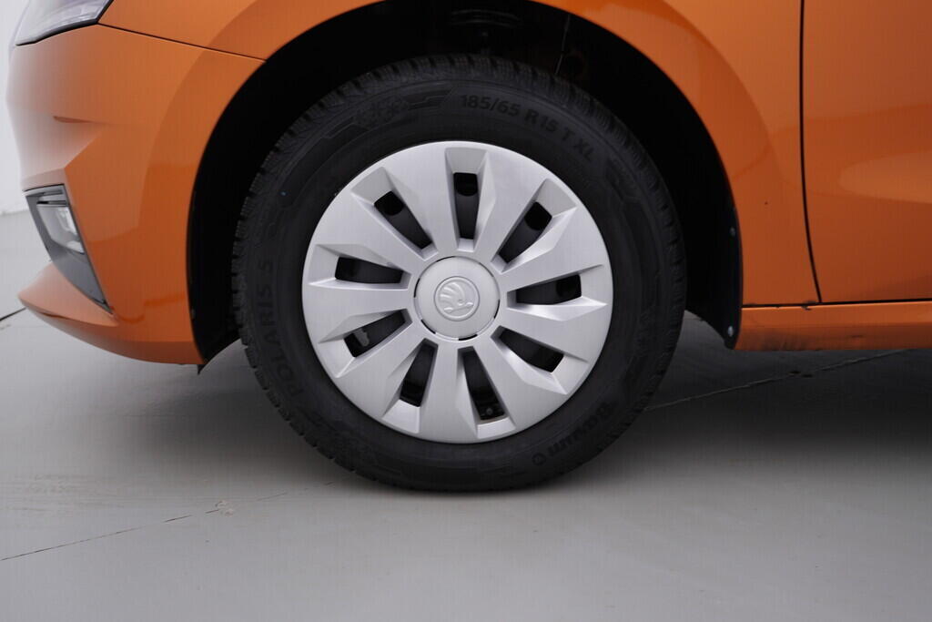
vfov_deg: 36.9
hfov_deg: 53.1
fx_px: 932
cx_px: 466
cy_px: 311
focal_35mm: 36
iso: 125
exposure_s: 1/80
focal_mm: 24
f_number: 4
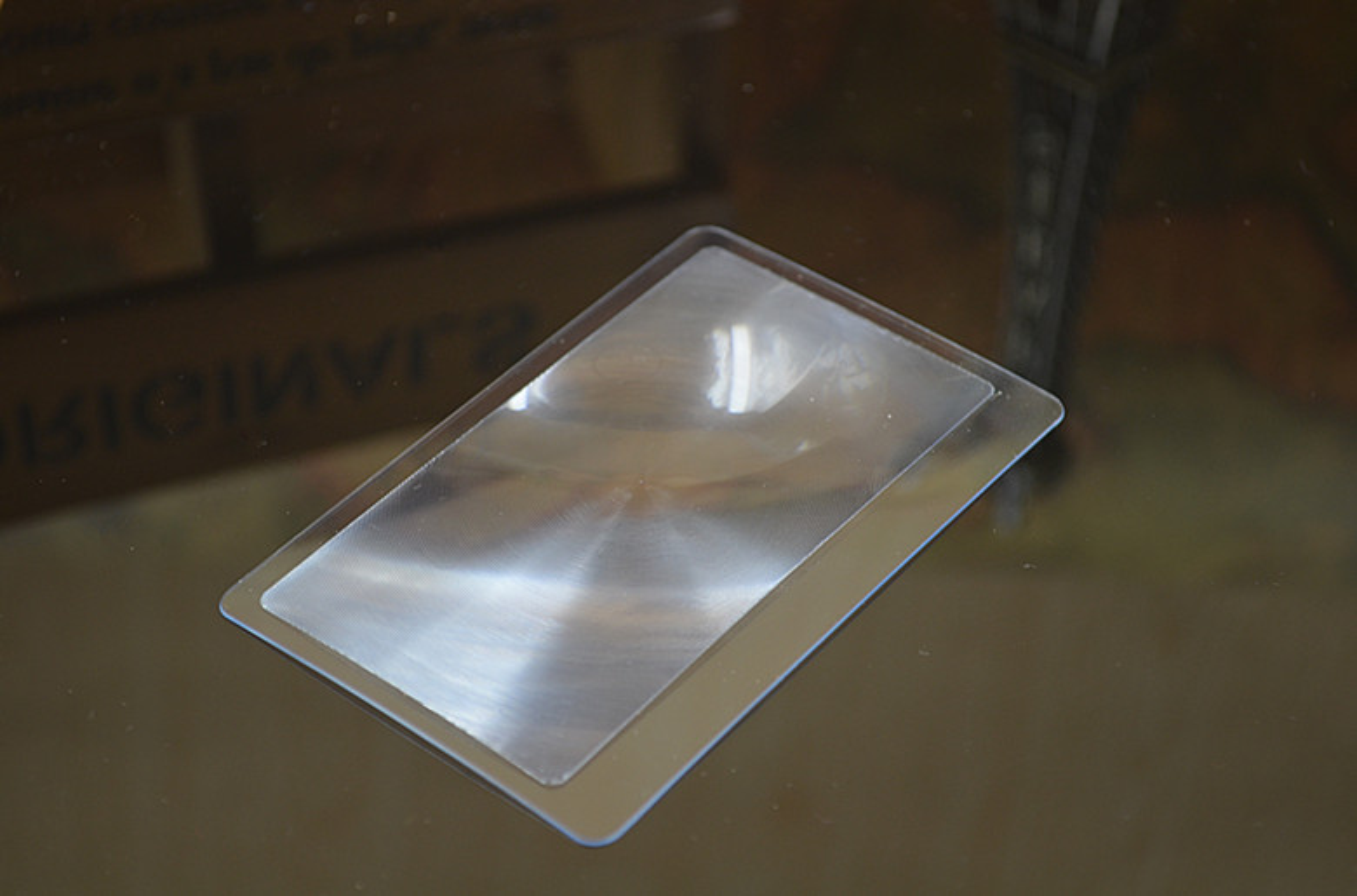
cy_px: 448
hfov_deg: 24.7
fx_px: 3100
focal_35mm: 82
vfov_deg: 16.4
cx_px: 678
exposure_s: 1/60
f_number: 5.6
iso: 400
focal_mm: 55
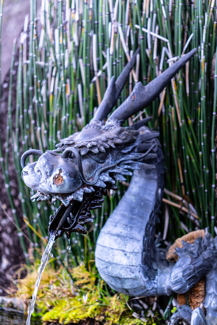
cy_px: 162
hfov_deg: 18.8
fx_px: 655
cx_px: 108
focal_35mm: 72
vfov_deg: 27.9
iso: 200
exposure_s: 1/160
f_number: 2.8
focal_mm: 48.3
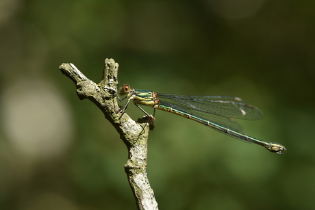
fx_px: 919
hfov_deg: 19.5
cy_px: 105
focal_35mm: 105
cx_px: 158
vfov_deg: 13.1
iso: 500
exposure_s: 1/500
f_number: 11
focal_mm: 105
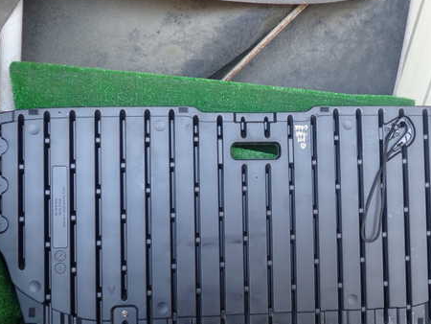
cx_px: 246
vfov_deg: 36.0
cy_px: 171
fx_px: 498
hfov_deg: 46.6
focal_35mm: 40
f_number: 2.3
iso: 200
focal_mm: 5.4
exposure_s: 1/60
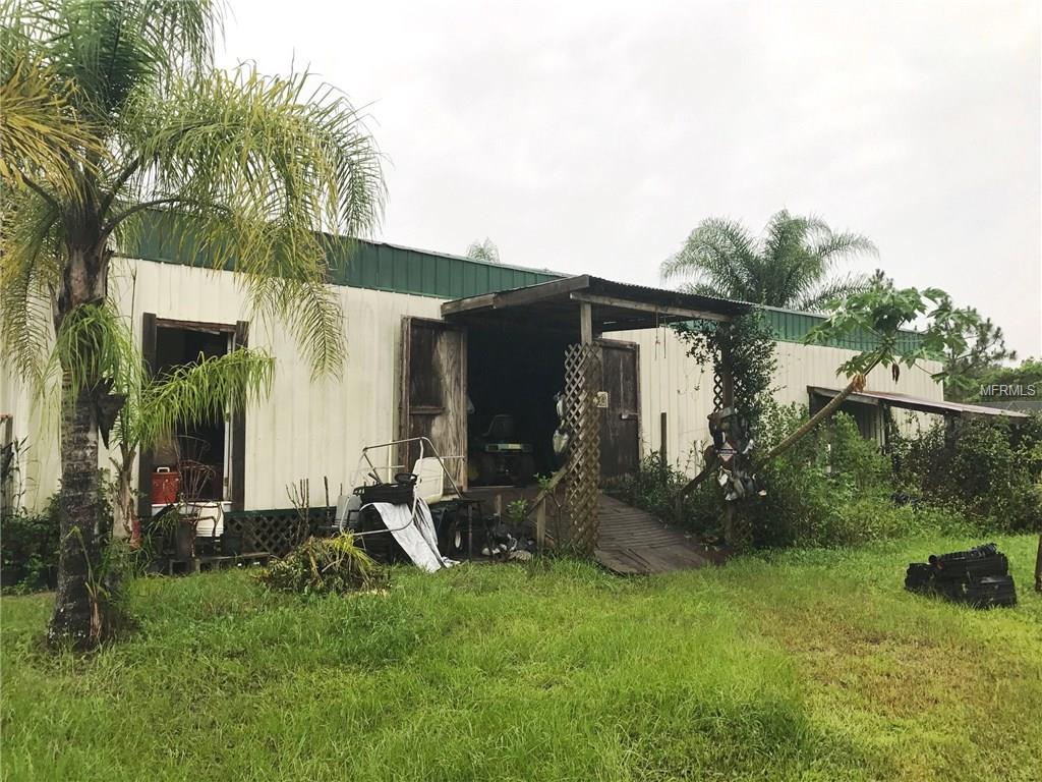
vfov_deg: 49.7
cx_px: 521
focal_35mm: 28
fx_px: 843
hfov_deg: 63.4
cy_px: 391
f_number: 1.8
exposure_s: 1/143
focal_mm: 3.99
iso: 20
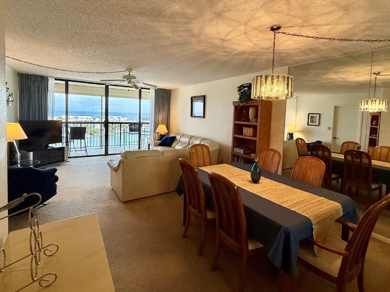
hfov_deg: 87.6
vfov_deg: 71.2
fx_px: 203
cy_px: 125
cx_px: 207
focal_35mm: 18
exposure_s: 1/120
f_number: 2.2
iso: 50
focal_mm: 2.22
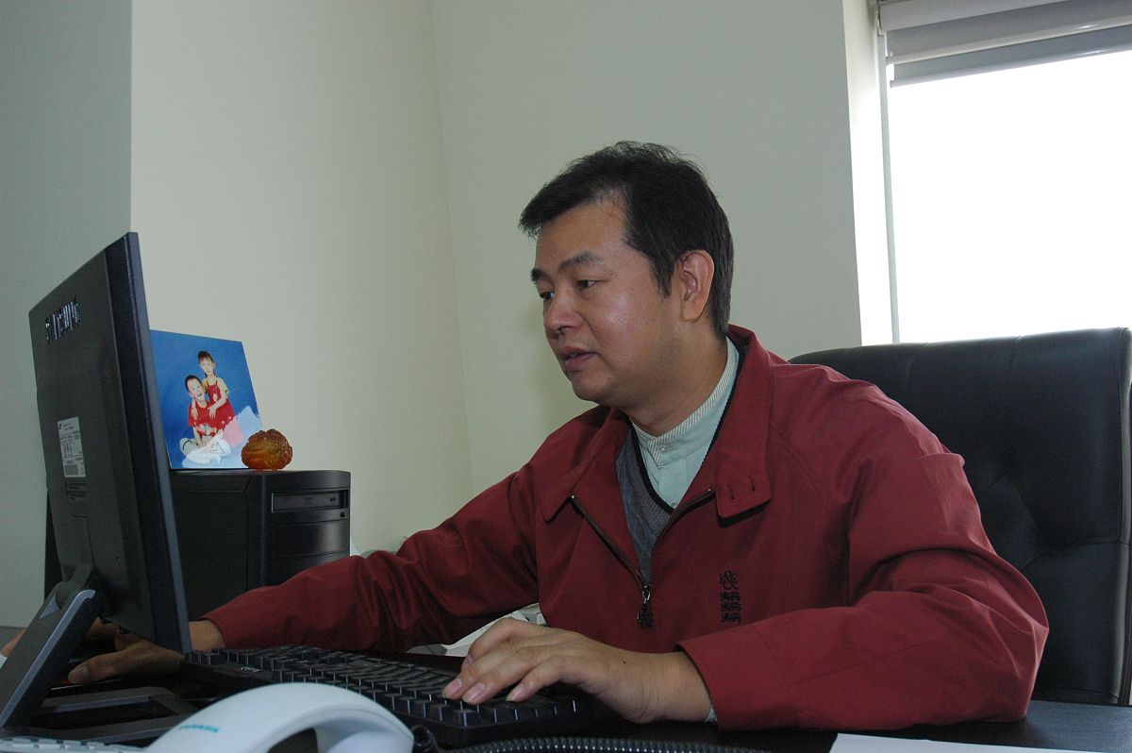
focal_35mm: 36
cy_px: 376
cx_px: 566
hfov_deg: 53.2
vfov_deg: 36.8
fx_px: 1131
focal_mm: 24
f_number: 7.1
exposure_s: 1/100
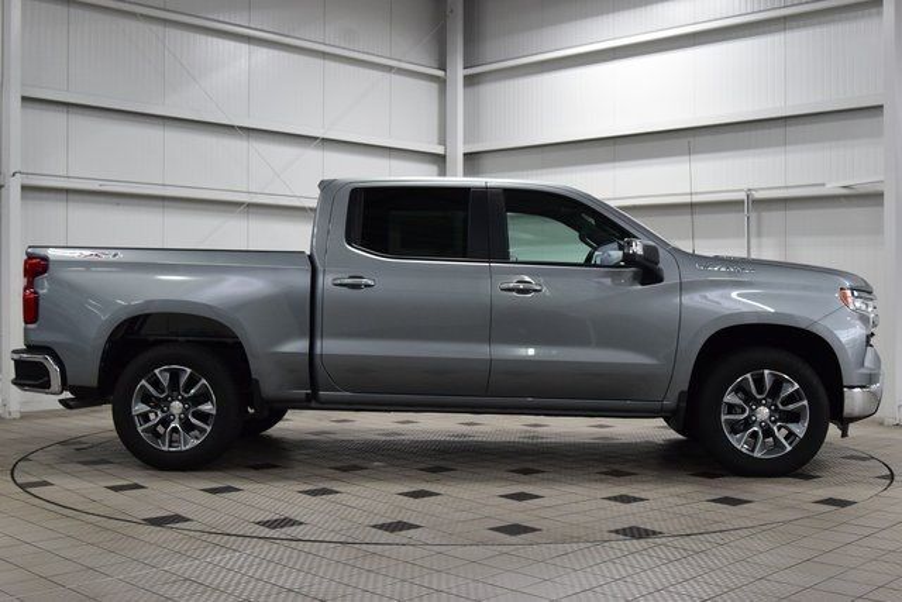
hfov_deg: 45.0
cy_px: 301
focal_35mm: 44
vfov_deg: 30.9
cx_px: 451
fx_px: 1090
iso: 1600
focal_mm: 29
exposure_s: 1/60
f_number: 8
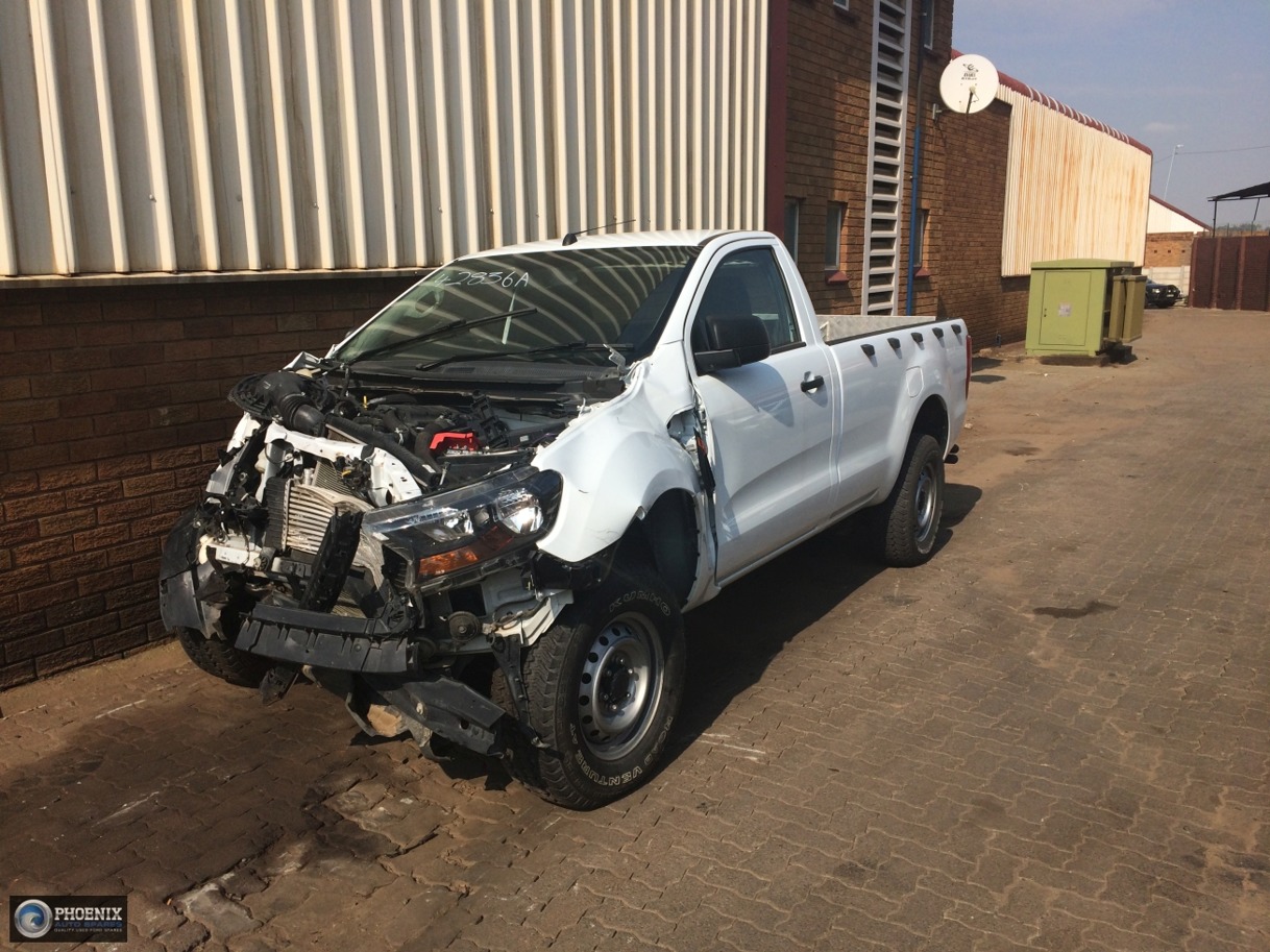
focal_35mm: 29
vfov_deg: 48.2
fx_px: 1064
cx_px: 635
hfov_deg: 61.7
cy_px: 476
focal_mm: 4.15
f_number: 2.2
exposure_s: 1/2740
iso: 32
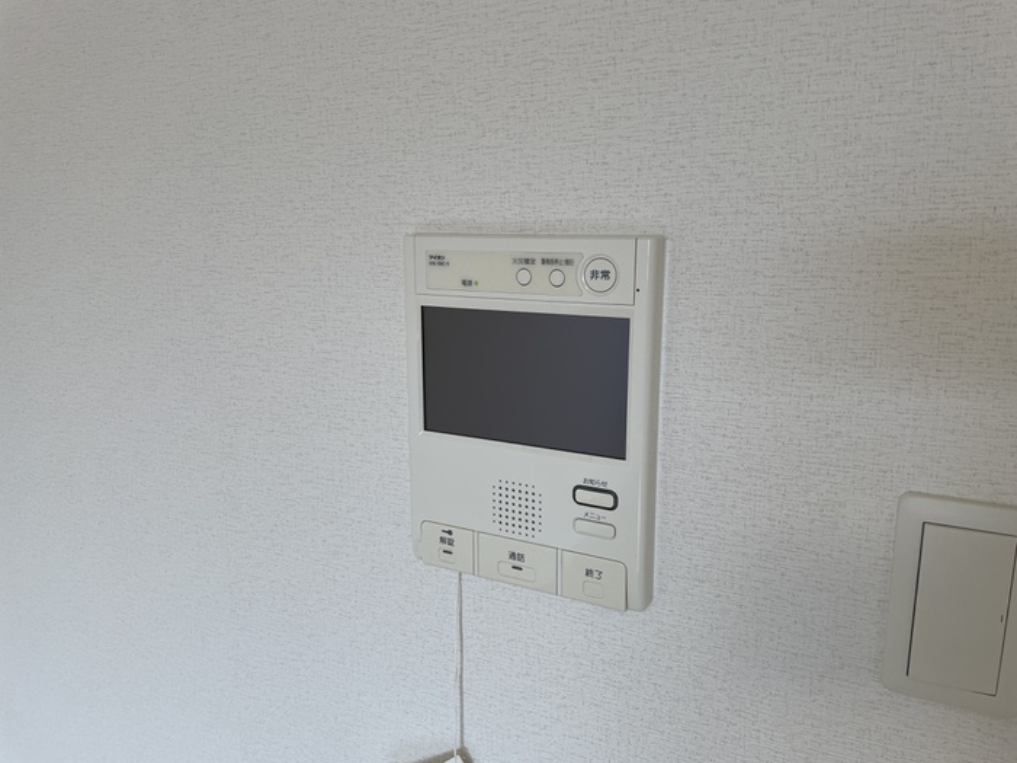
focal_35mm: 26
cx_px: 508
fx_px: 764
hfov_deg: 67.3
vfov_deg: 53.1
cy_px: 382
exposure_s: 1/120
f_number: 1.6
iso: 50
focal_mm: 4.2
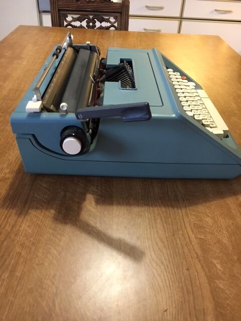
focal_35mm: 29
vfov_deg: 61.7
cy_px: 160
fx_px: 269
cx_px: 120
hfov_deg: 48.2
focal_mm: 4.15
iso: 200
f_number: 2.2
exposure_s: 1/17
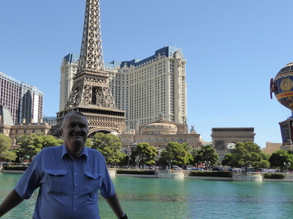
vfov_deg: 36.7
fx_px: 330
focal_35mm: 39
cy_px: 125
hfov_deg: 47.0
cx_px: 93
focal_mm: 4.3
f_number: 3.3
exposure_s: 1/1000
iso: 200
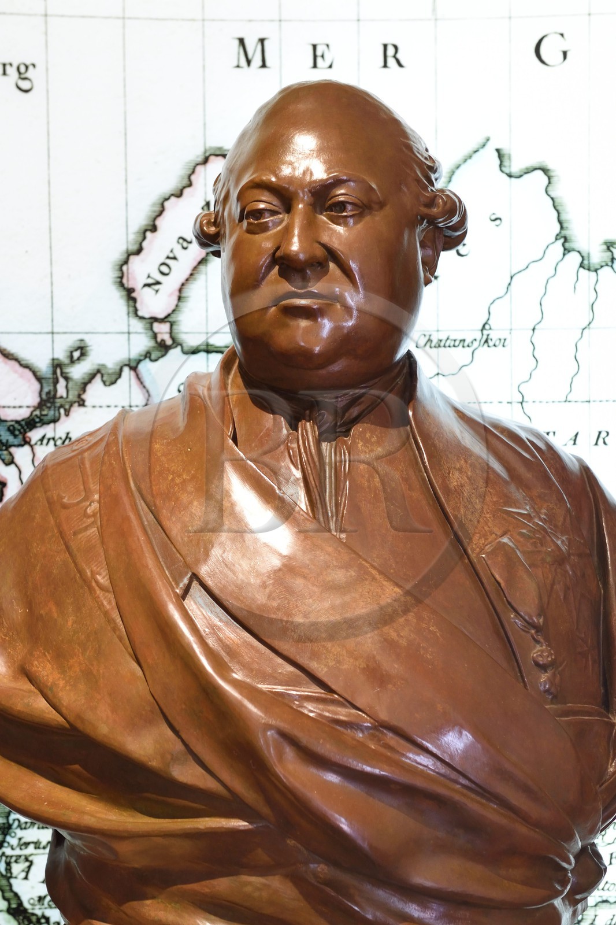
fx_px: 1335
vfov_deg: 38.2
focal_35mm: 52
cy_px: 462
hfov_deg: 26.0
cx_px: 308
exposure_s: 1/40
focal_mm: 52
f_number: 5.6
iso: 1600
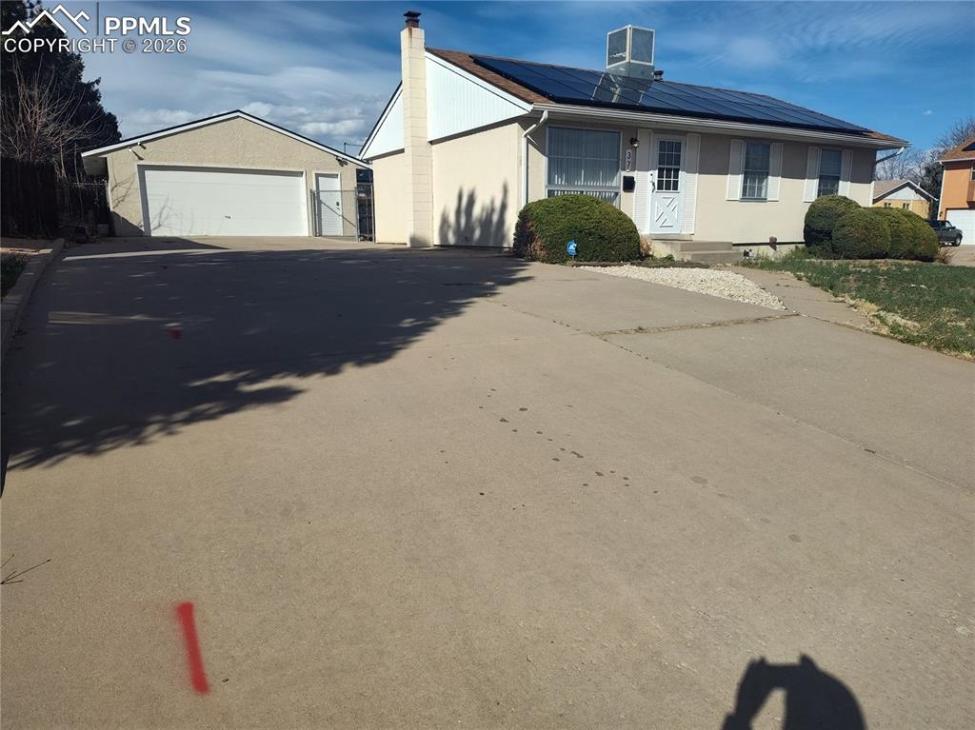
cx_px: 488
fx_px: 648
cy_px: 365
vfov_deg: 58.8
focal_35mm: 23
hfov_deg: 74.0
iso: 100
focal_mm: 5.56
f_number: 1.8
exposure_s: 1/2889
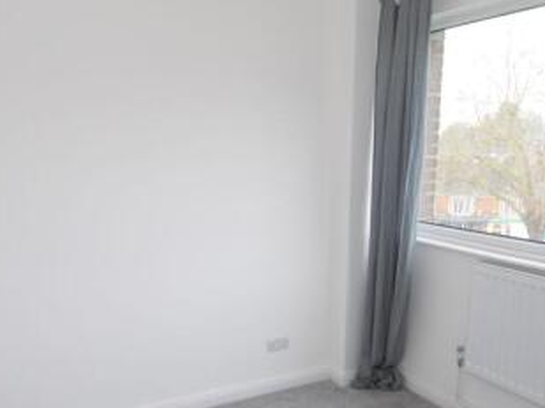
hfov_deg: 53.9
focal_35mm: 34
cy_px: 271
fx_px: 535
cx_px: 239
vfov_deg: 41.2
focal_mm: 9
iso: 100
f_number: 4
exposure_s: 1/100
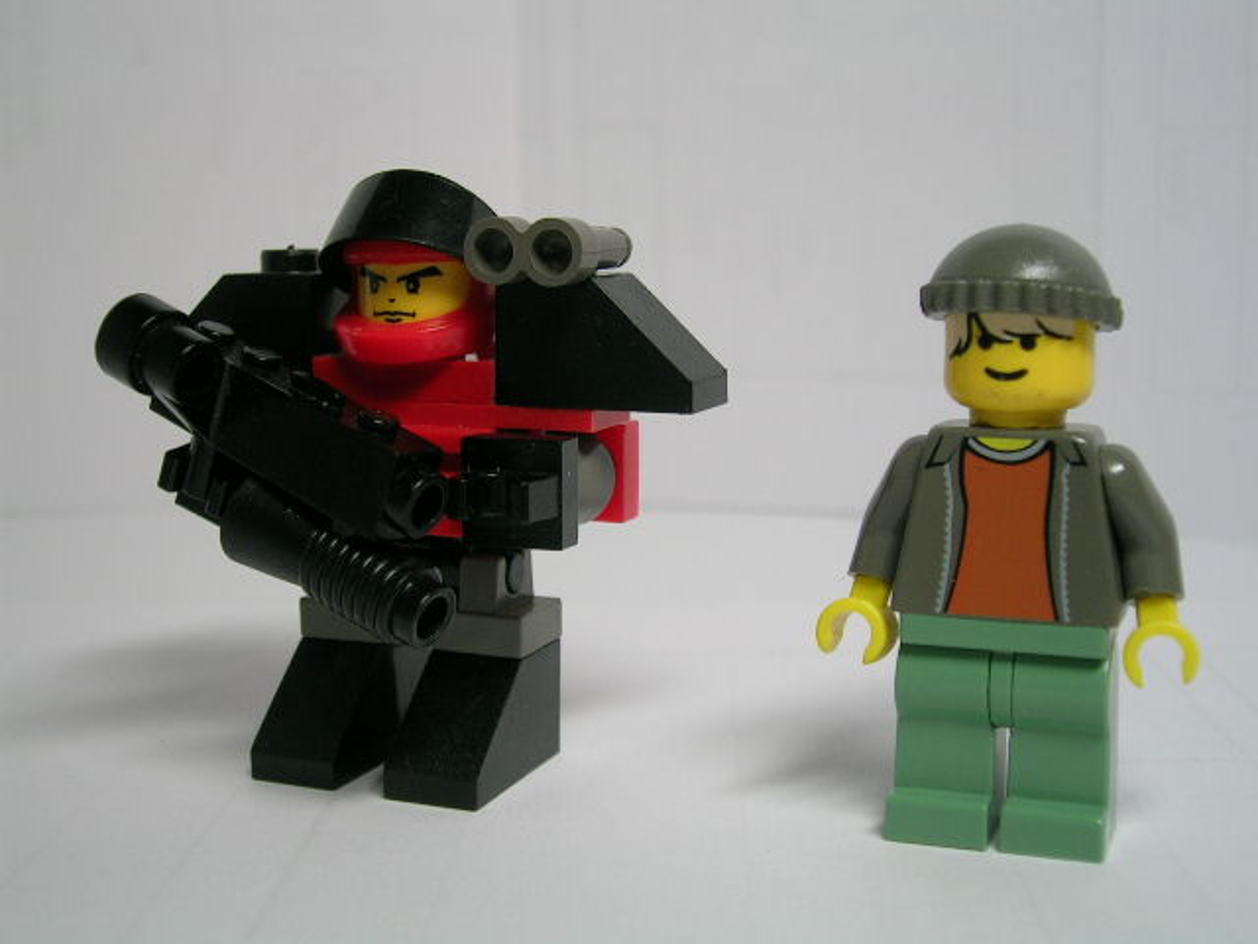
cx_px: 629
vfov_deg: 30.3
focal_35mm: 48
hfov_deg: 39.7
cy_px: 472
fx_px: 1744
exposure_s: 1/51.2
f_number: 3.1
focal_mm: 7.3
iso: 50
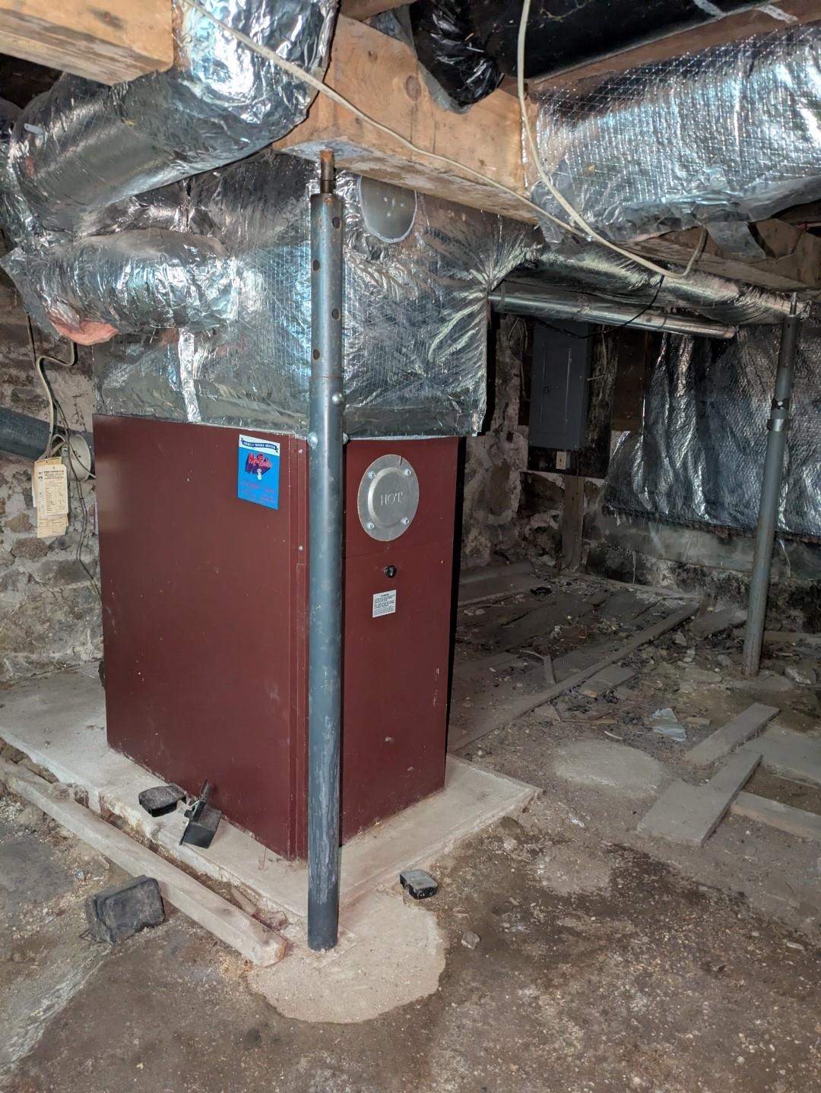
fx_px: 790
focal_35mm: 25
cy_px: 546
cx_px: 410
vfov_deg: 69.4
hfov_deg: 54.9
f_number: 1.89
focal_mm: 5.43
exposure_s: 1/15
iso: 1153
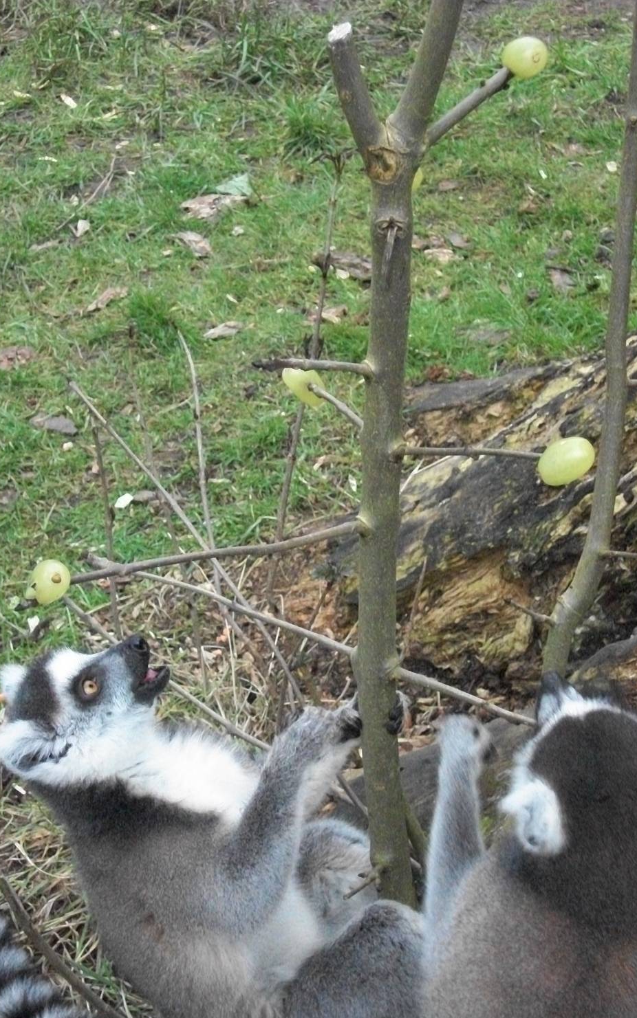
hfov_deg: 18.4
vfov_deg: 29.0
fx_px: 1972
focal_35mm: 71
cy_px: 527
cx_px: 330
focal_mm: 11
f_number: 4.1
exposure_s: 1/200
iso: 800
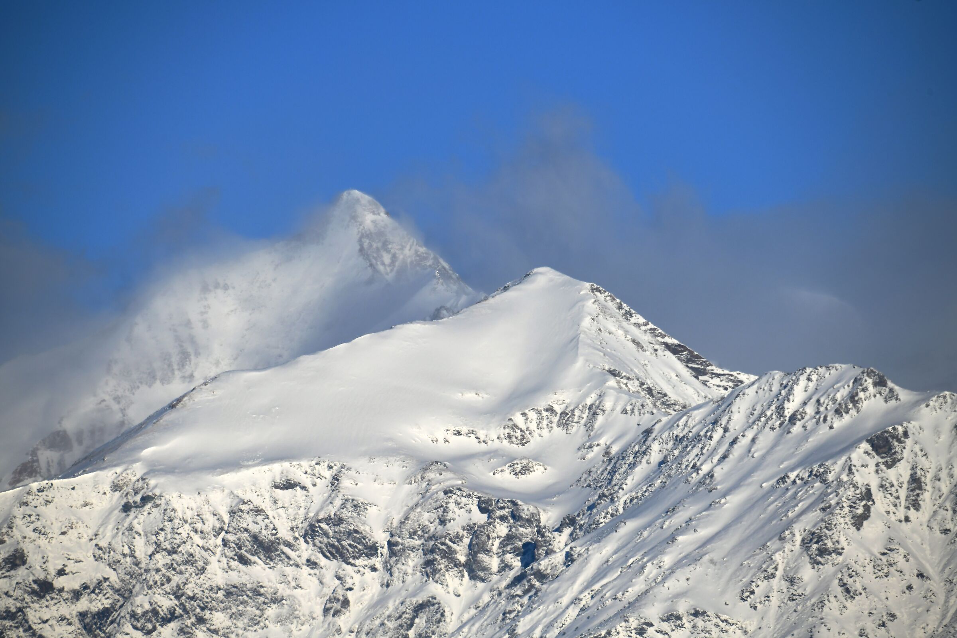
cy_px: 319
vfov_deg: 3.4
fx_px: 10633
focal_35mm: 400
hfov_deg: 5.2
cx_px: 478
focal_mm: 400
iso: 320
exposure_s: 1/2500
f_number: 10
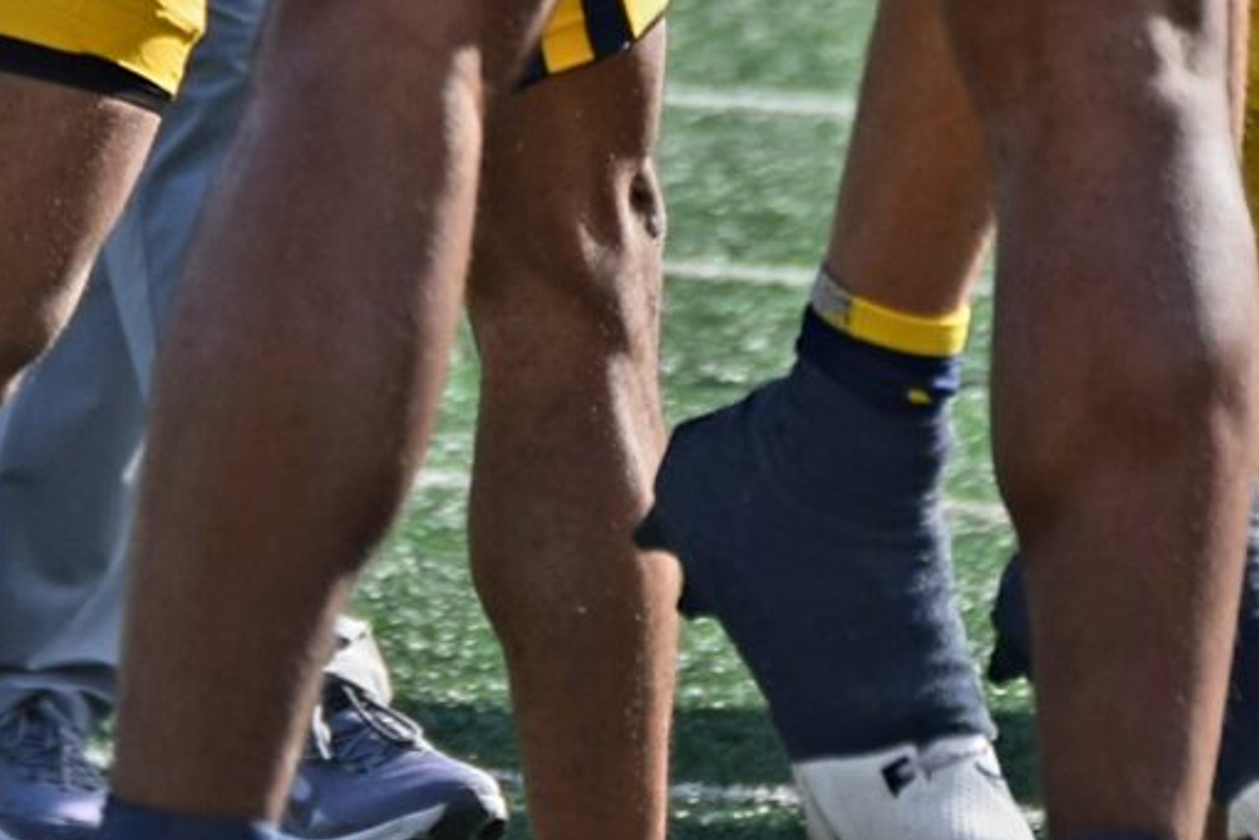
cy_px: -862
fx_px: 35487
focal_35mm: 1015
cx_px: 833
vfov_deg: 1.4
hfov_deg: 2.0
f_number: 5
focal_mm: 135
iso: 200
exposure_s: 1/833
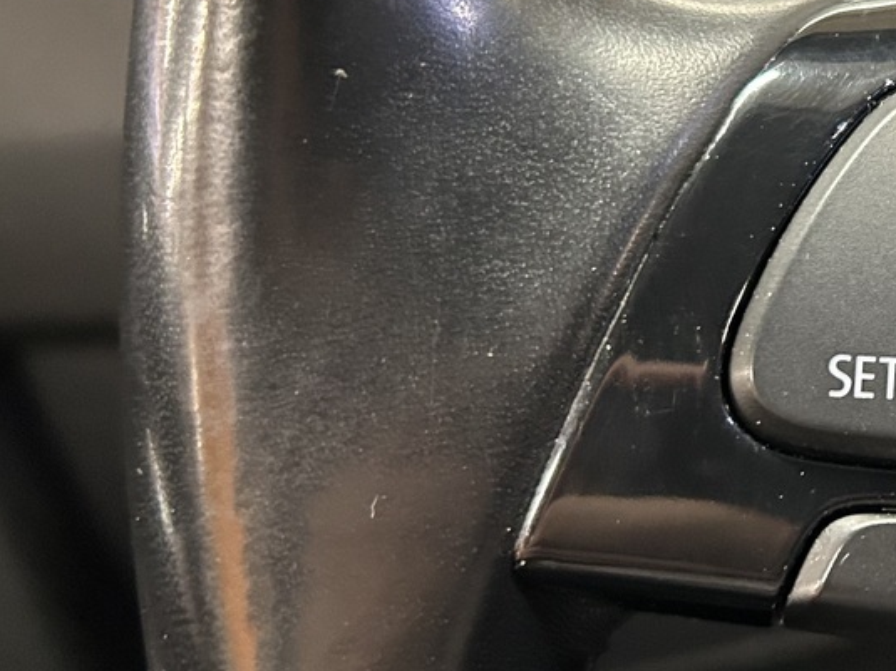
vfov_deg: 20.9
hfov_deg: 25.3
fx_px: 1811
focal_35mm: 70
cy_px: 209
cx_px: 1042
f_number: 1.5
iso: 500
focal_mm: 5.7
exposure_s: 1/56
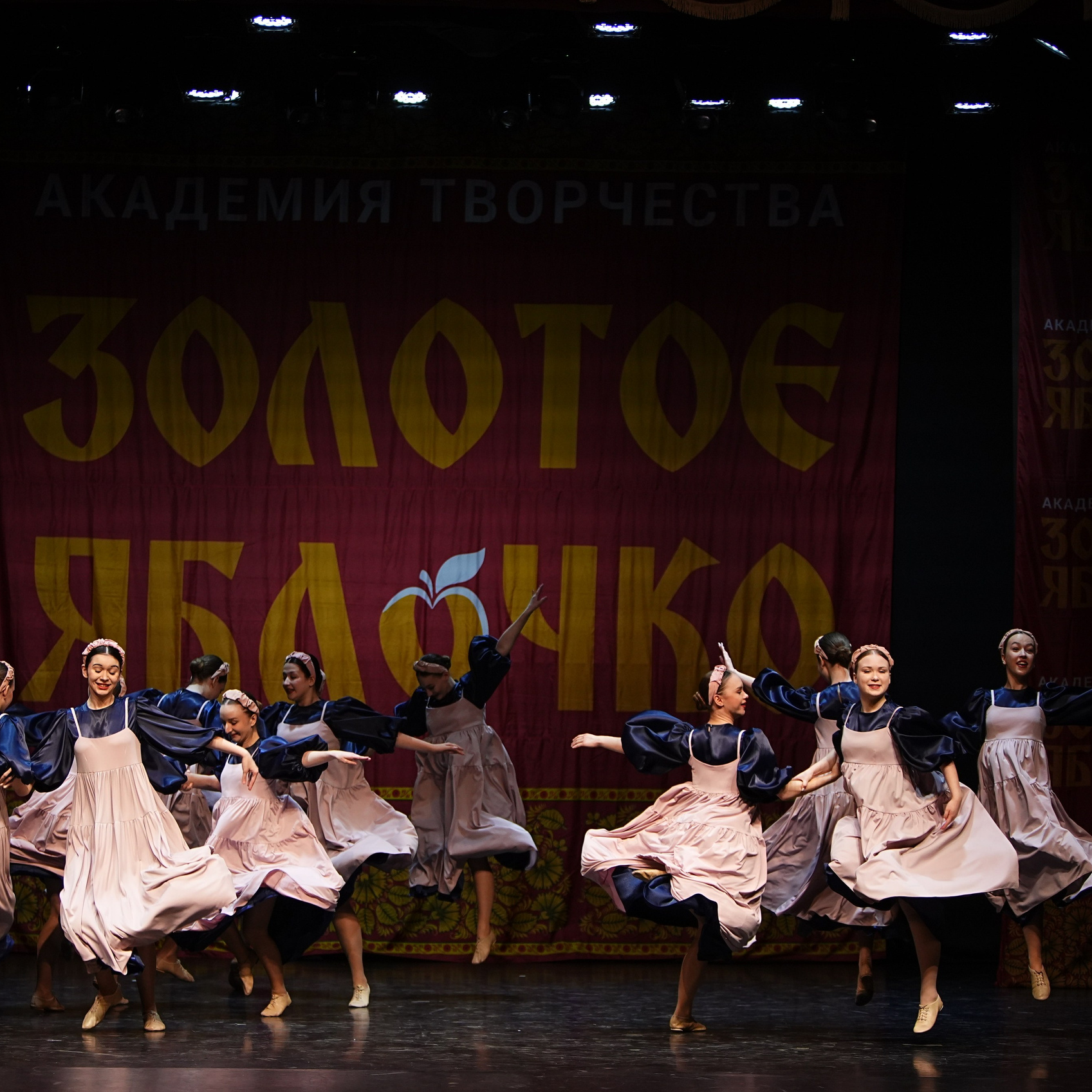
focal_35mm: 100
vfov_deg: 17.4
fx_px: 3569
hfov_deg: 17.4
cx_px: 454
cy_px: 549
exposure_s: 1/400
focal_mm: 78
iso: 1250
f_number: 2.8
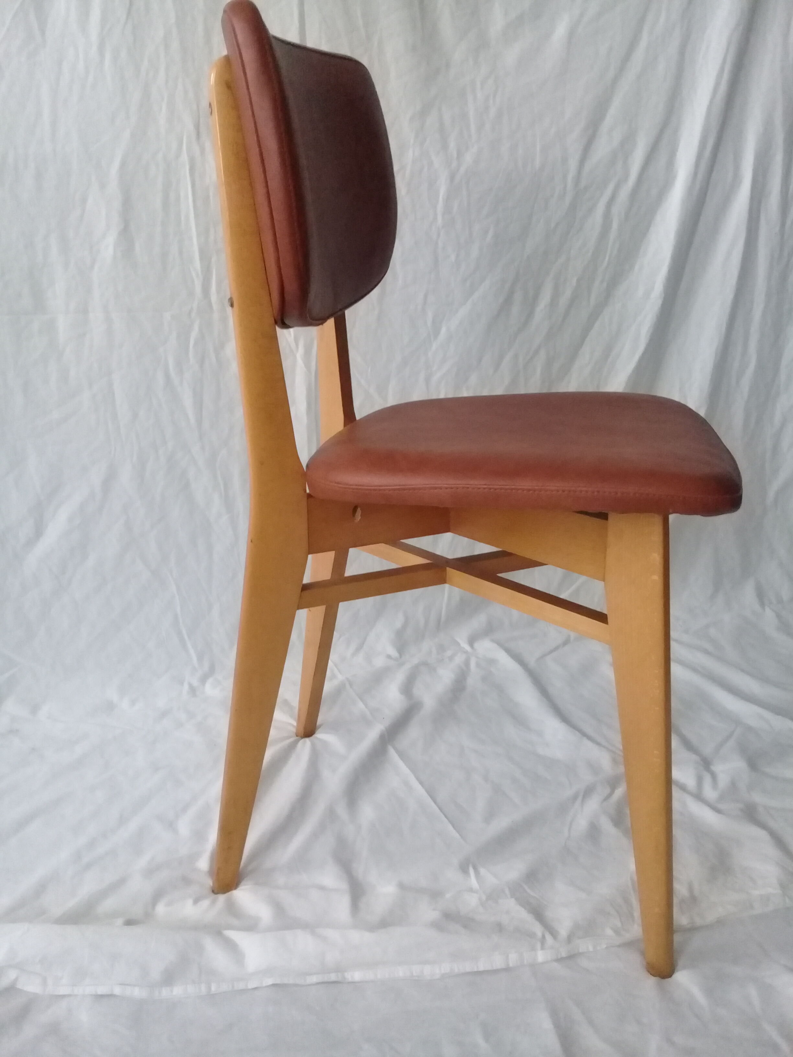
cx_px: 396
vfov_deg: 58.4
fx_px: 947
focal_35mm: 31
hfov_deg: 45.4
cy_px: 528
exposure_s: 1/17
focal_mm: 3.3
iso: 400
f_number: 2.2
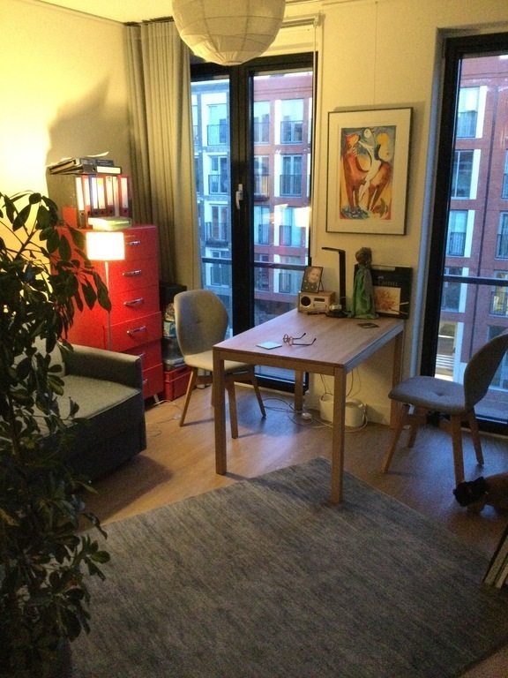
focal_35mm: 31
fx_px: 607
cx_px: 254
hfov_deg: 45.4
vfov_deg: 58.4
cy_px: 339
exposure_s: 1/17
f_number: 2.4
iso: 320
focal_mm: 3.3
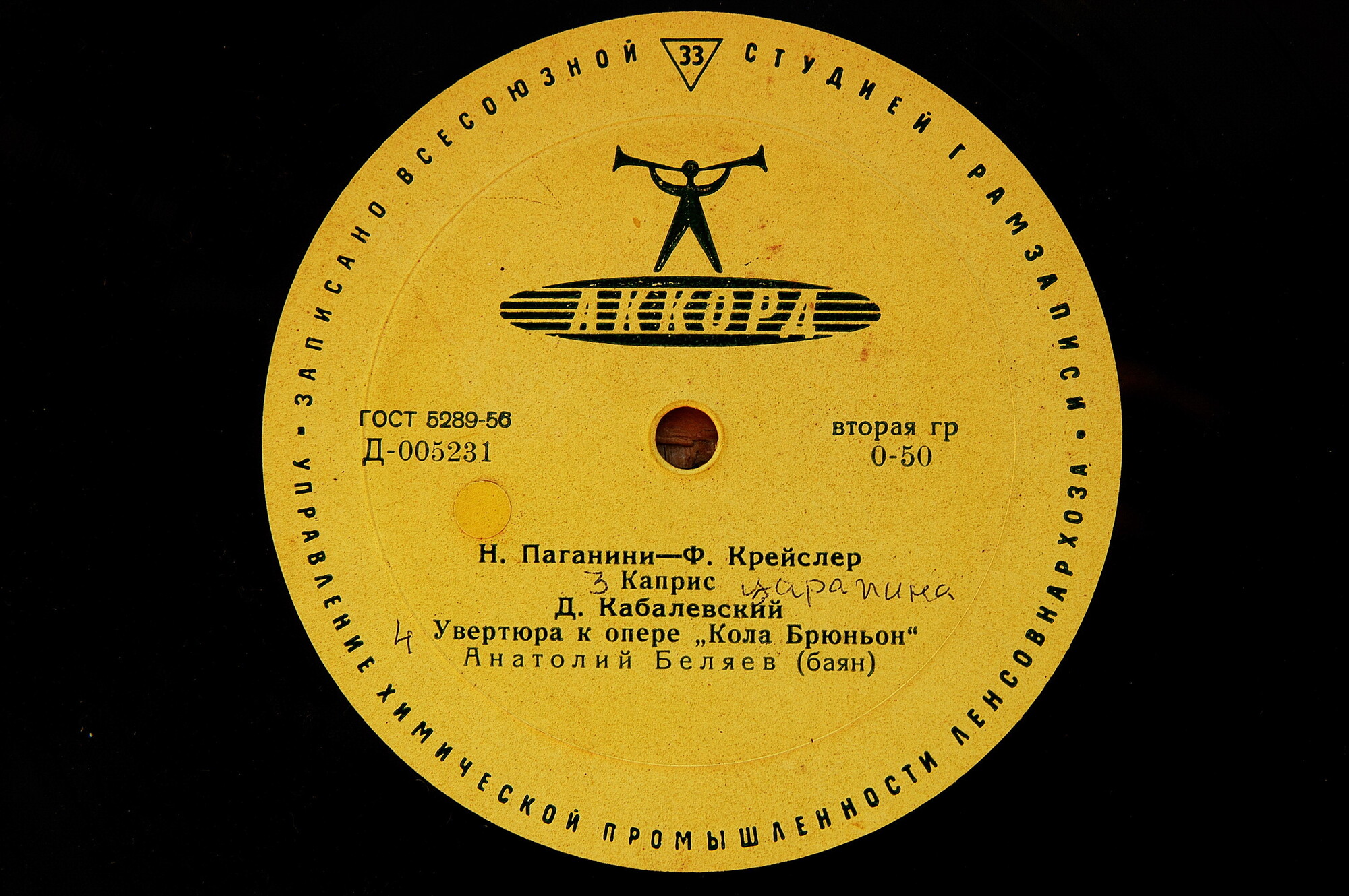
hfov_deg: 37.9
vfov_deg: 25.7
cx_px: 674
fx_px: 1966
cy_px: 448
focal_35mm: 52
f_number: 5
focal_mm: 35
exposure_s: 1/90
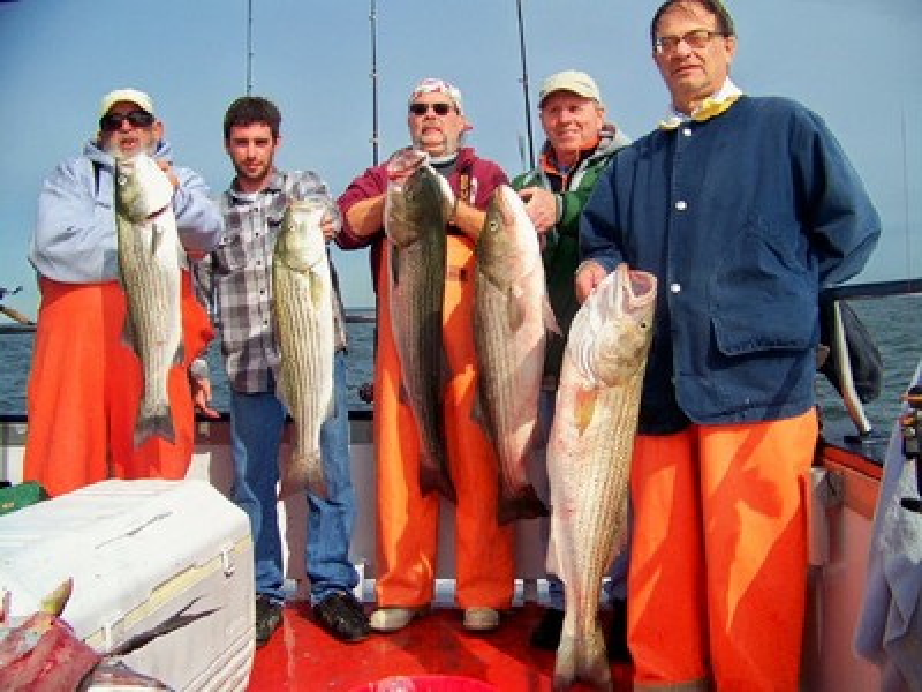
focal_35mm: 36
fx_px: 959
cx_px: 461
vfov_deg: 39.7
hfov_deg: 51.4
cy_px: 346
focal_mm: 5.85
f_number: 2.8
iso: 64
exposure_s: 1/800
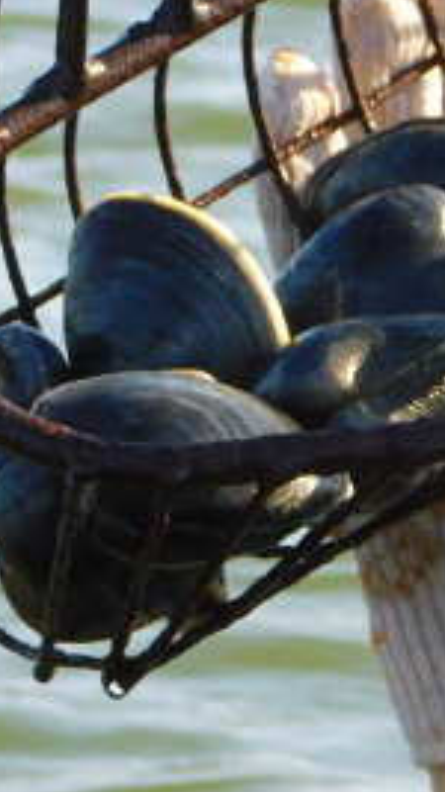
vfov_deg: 5.5
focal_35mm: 393
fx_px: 8252
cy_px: 240
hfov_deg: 3.1
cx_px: 662
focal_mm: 26.3
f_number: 5.1
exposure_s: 1/200
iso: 125
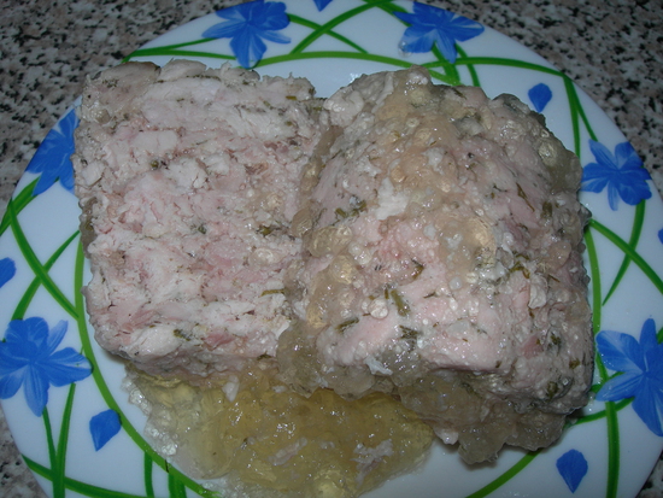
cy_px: 249
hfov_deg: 49.0
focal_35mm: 38
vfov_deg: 37.7
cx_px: 332
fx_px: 728
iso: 50
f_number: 4.8
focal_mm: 7.8
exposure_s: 1/60.1
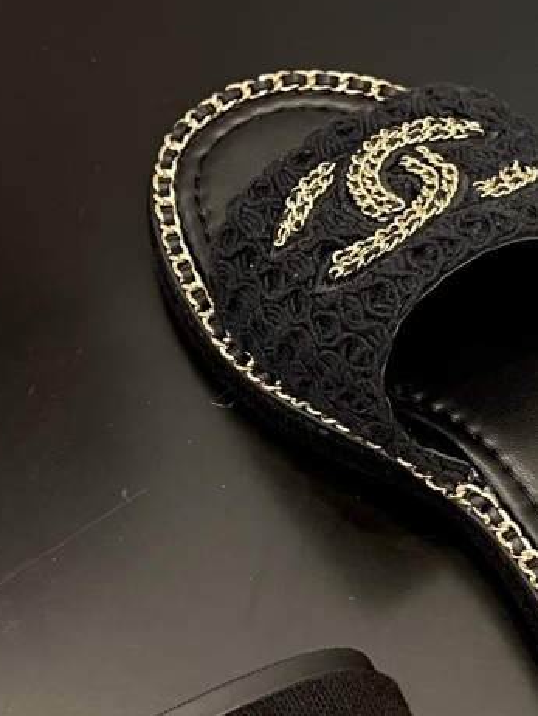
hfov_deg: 18.2
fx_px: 1677
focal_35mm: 81
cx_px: 343
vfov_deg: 24.1
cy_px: 372
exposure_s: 1/60
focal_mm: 5.1
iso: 250
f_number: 1.6
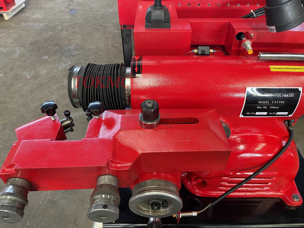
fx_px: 228
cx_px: 152
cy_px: 114
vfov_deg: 53.1
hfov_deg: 67.3
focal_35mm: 26
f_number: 1.6
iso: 320
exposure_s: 1/60
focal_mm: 5.1
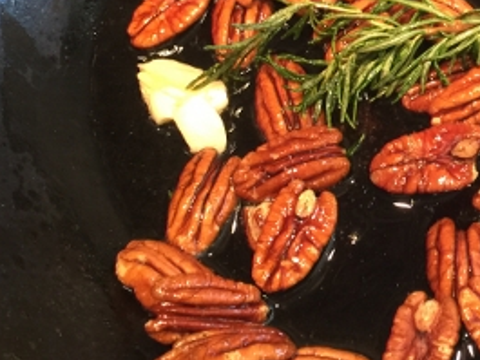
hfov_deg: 26.7
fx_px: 971
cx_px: 444
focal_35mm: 70
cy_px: 92
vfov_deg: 20.9
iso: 64
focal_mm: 4.15
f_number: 2.2
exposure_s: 1/15
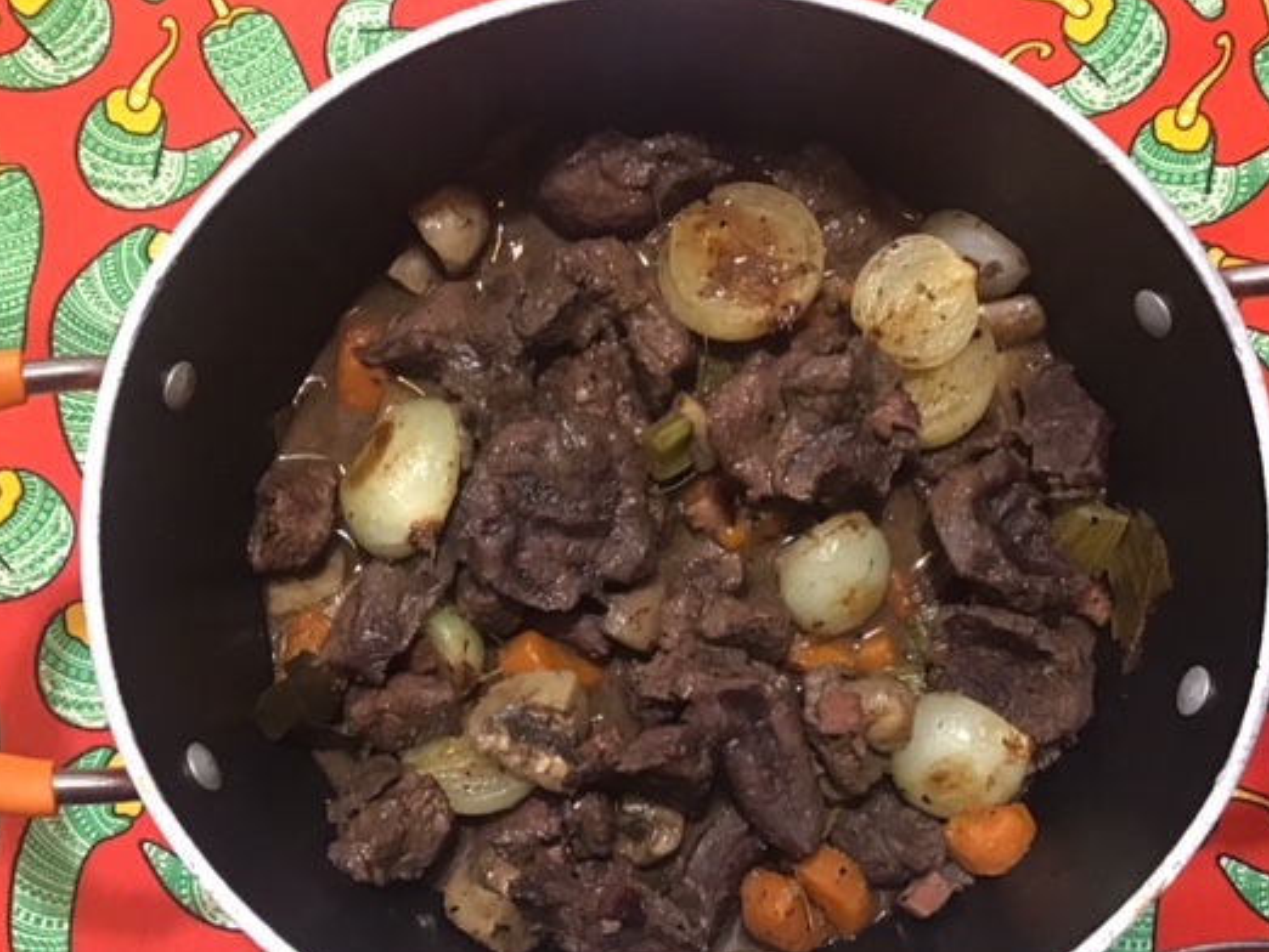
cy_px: 559
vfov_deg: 37.6
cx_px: 661
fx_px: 1394
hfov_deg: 48.9
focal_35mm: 38
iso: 200
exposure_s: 1/17
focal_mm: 3.3
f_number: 2.4
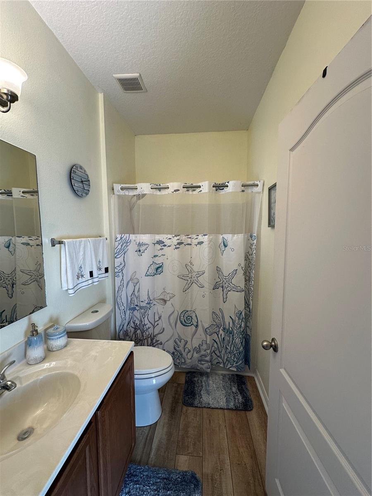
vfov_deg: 102.1
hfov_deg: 85.7
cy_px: 248
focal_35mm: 14
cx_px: 186
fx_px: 201
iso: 160
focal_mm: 2.22
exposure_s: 1/120
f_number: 2.2
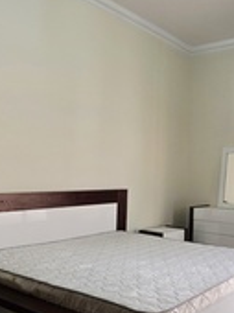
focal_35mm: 35
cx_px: 215
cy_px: 165
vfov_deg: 52.7
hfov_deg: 37.7
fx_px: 316
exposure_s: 1/101
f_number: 1.9
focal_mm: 2.2
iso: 64
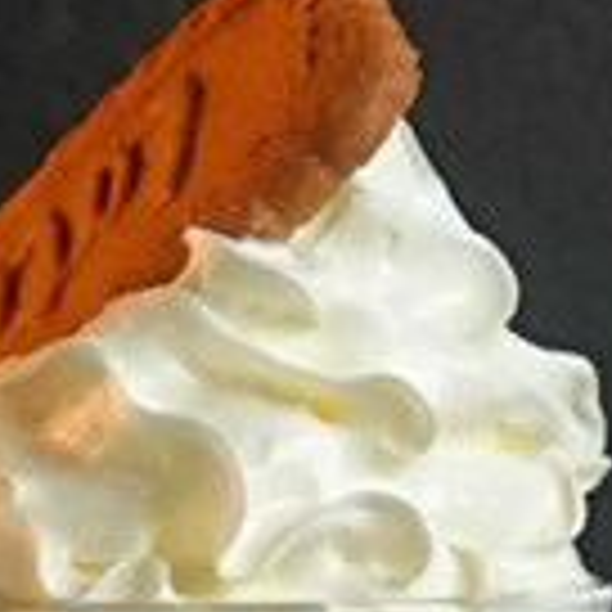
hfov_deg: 4.1
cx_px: 194
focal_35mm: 430
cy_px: 302
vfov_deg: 4.1
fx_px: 8601
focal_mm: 31
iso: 1250
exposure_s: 1/250
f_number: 4.5
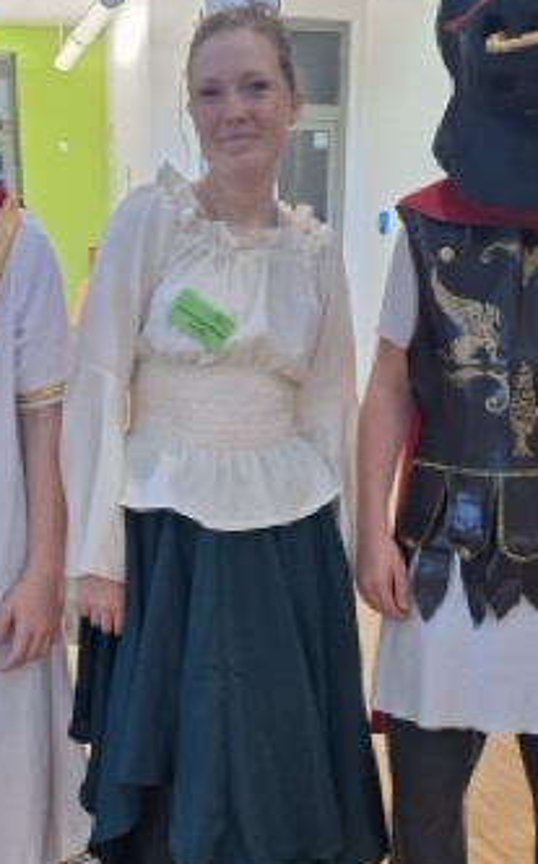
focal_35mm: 47
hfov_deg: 27.4
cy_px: 606
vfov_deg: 41.8
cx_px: 255
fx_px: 1105
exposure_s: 1/25
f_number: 1.8
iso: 250
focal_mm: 5.54
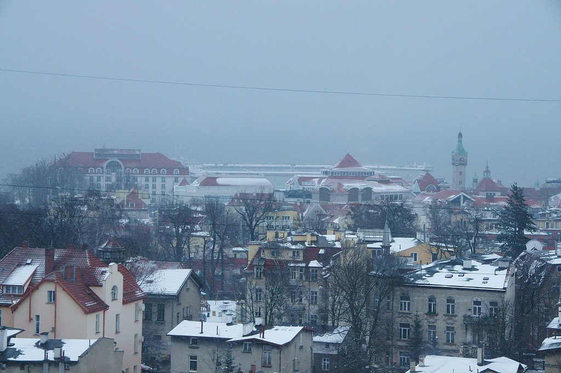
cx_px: 280
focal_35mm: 105
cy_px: 186
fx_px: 1635
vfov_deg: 13.0
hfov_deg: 19.5
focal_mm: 70
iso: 800
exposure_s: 1/200
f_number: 13
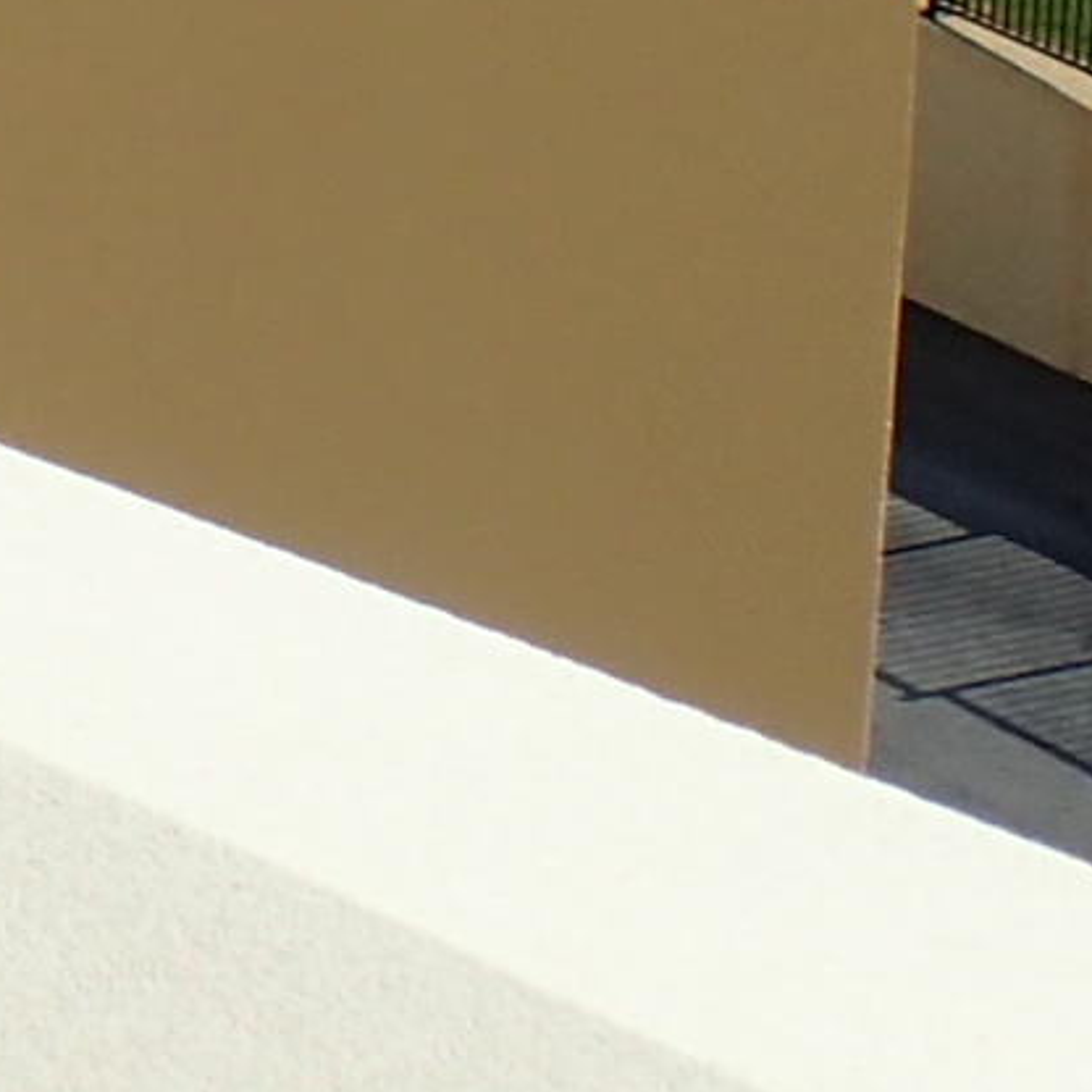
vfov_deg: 6.5
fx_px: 9101
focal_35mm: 255
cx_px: -1937
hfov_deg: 6.4
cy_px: -1536
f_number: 4
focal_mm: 7.34
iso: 100
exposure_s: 1/1000
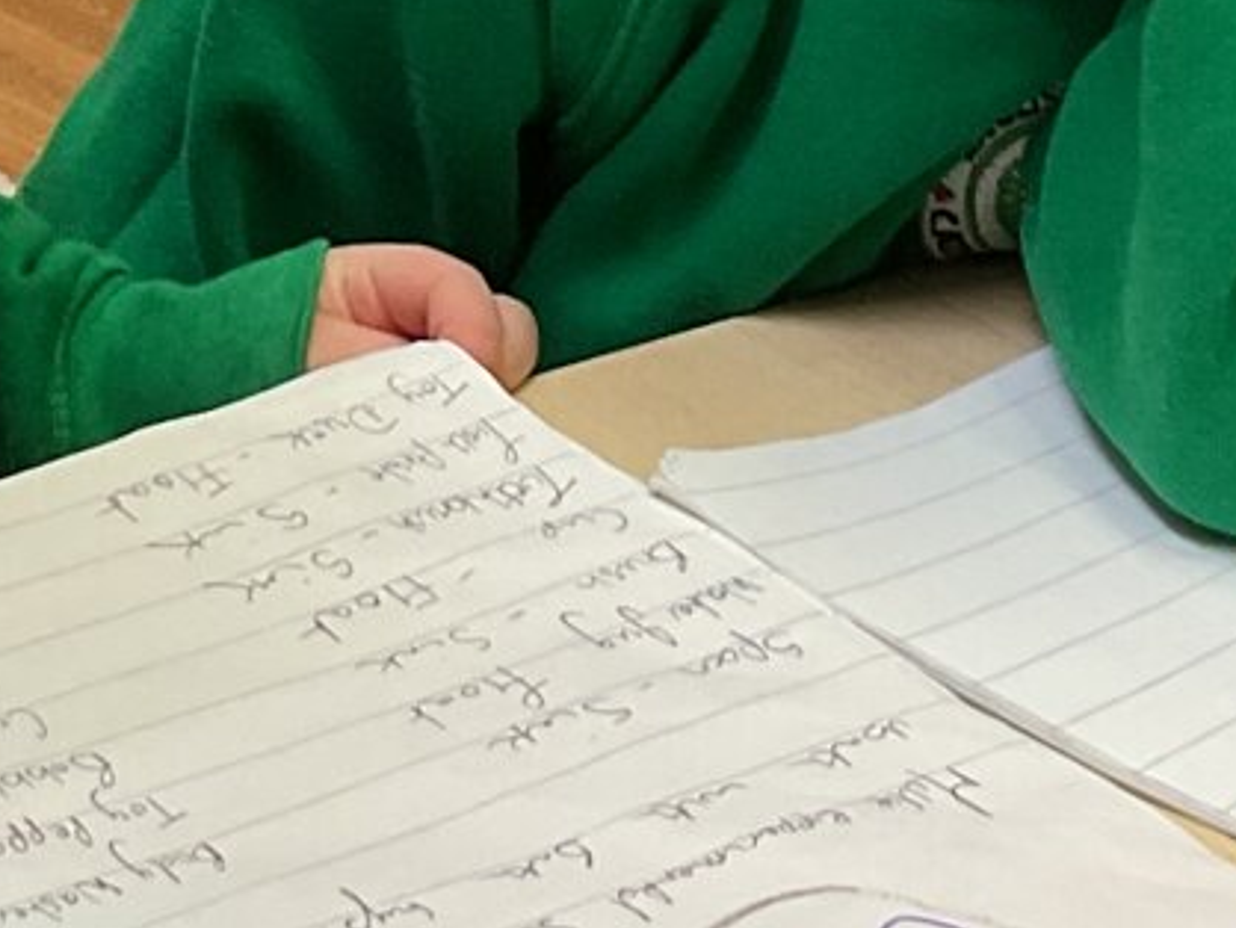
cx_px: 284
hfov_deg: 13.8
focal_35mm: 142
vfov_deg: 10.3
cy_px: -251
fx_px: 5073
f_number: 1.8
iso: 50
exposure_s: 1/50
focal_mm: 3
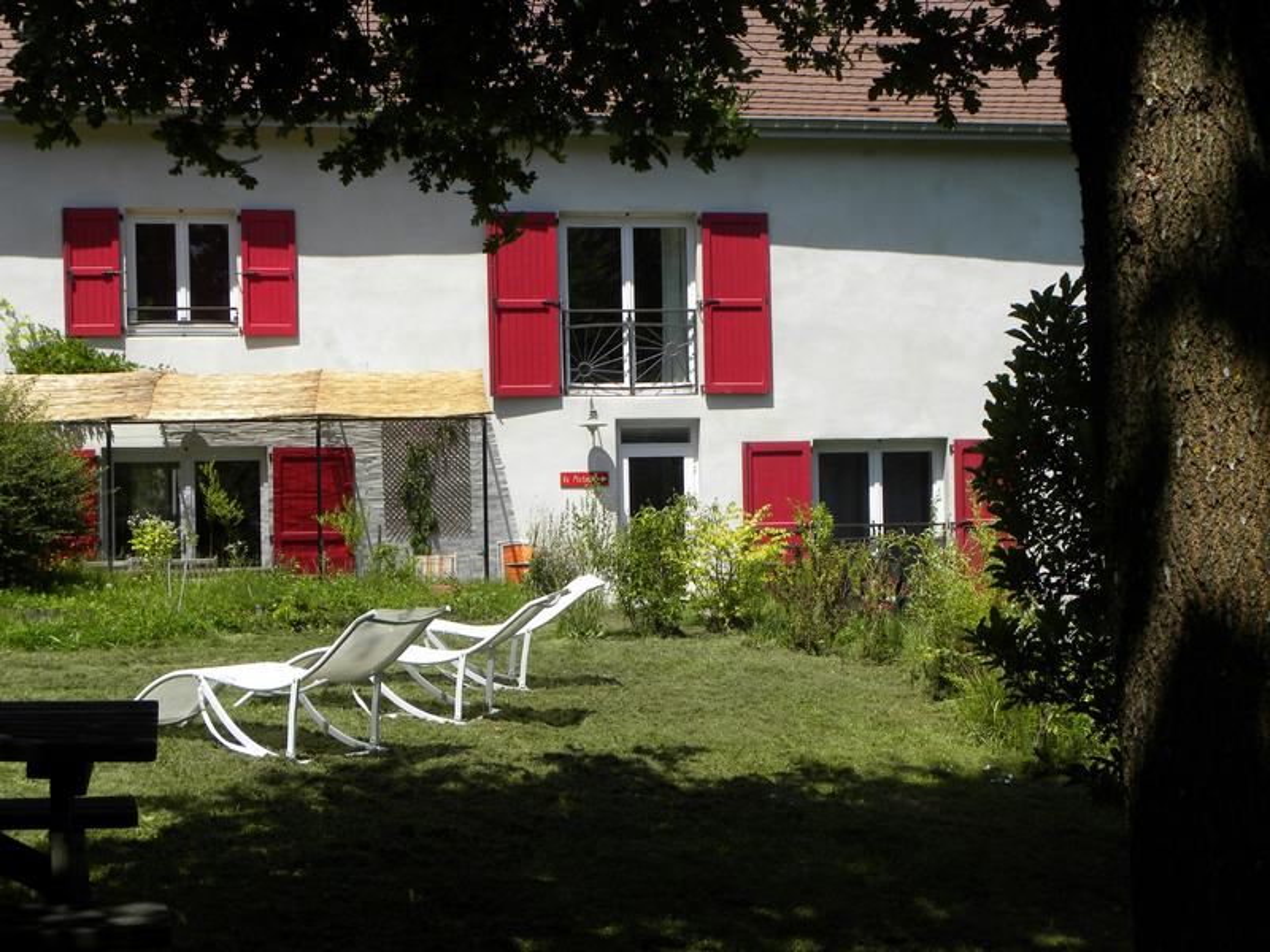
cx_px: 635
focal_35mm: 52
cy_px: 476
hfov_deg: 36.8
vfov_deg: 28.0
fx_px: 1908
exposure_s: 1/296
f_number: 5.6
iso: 64
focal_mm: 9.2
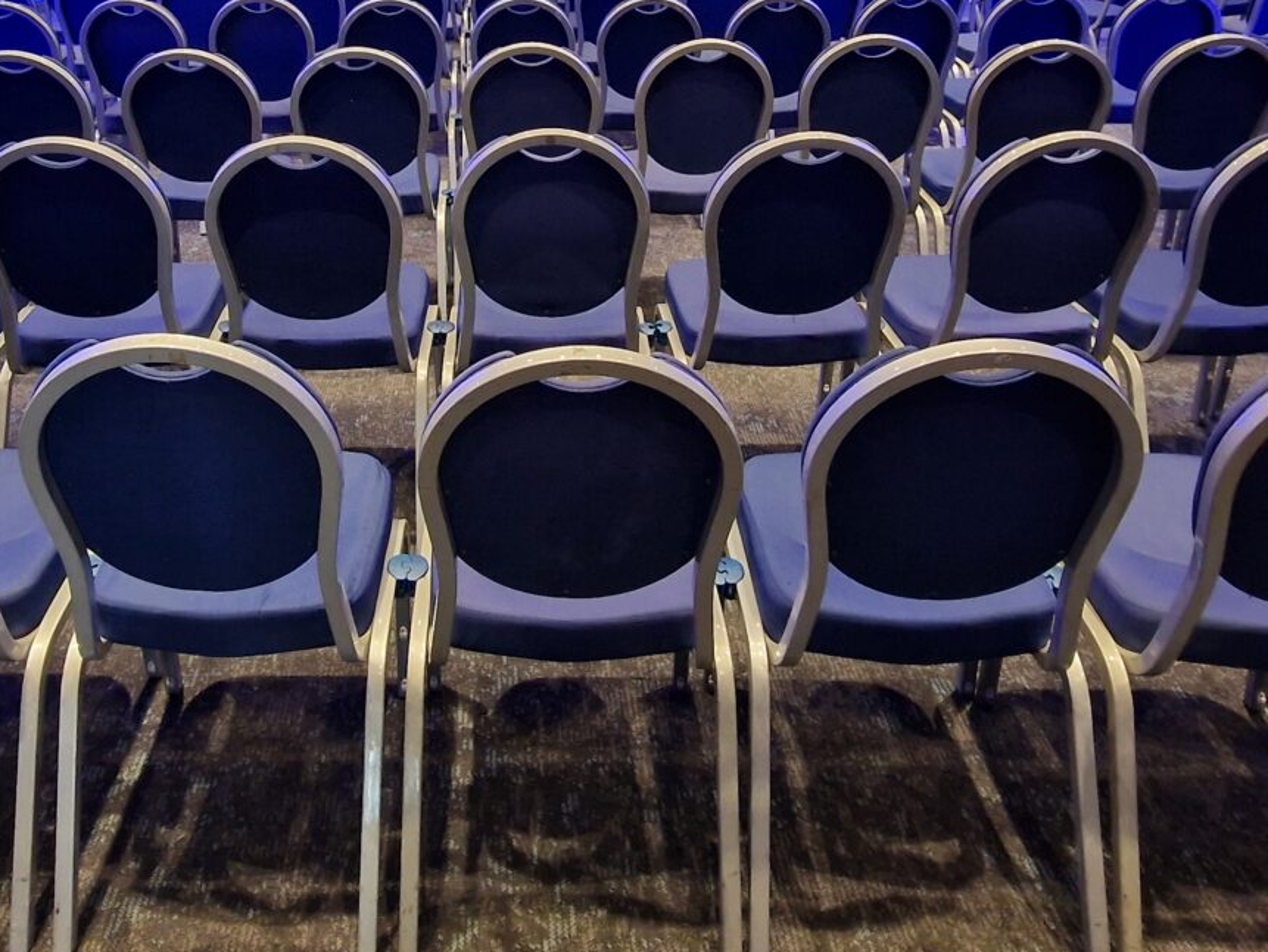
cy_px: 137
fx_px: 1062
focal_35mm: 29
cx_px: 490
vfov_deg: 44.8
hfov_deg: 61.0
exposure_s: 1/25
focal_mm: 2.2
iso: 640
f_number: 2.2
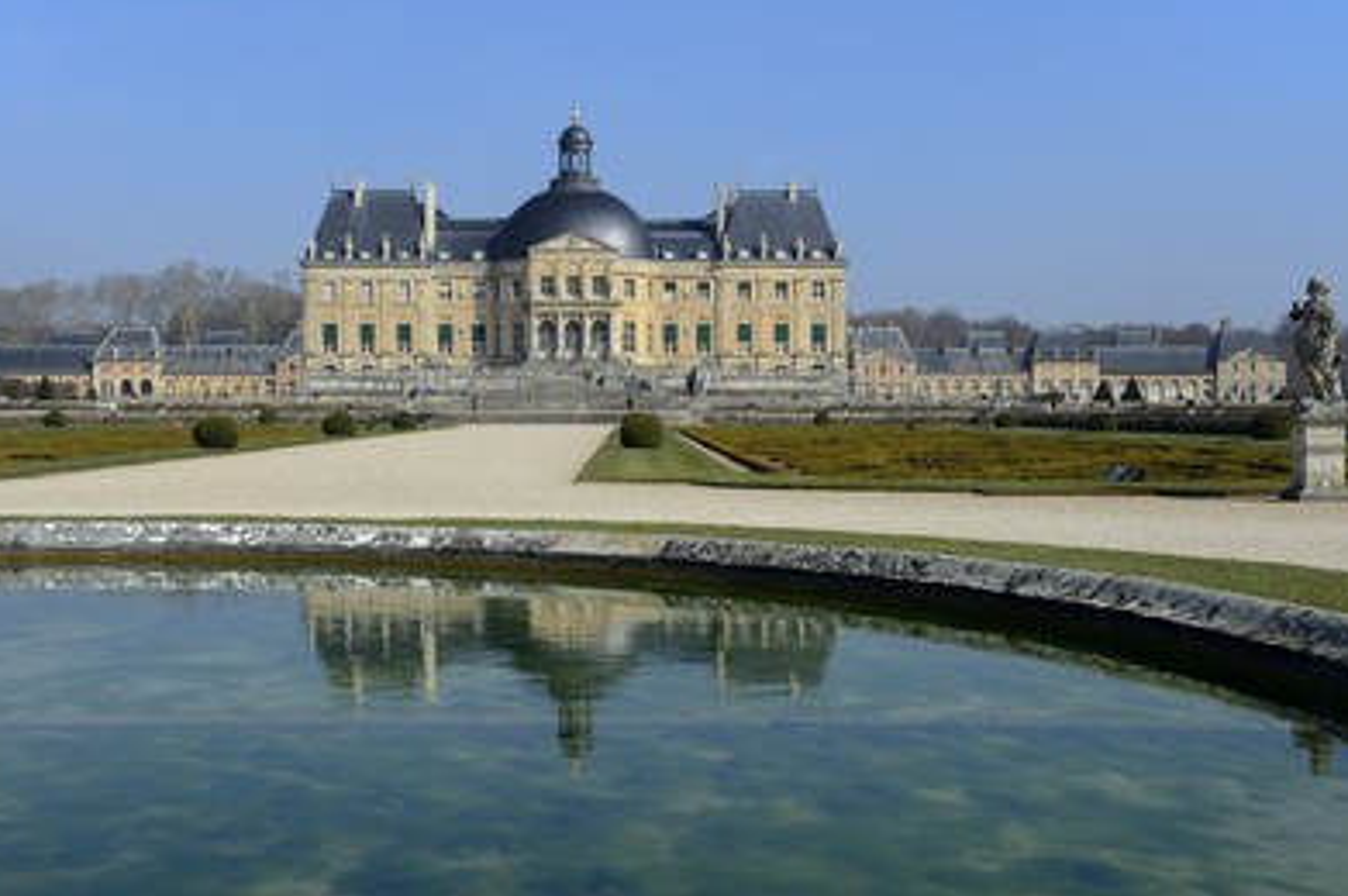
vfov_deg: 31.1
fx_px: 1609
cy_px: 445
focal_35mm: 43
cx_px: 631
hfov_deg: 45.4
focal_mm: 40
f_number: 9
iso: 100
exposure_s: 1/250
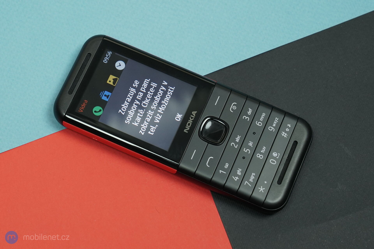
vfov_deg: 23.8
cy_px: 124
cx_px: 187
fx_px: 592
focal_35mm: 57
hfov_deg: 35.1
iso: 1600
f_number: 7.1
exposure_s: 1/125
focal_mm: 57
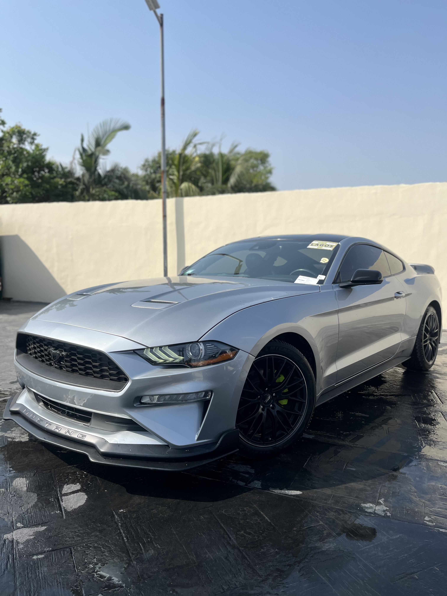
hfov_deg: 53.1
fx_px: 448
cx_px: 224
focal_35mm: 26
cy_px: 298
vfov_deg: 67.3
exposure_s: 1/4310
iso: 50
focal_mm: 5.1
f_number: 1.6
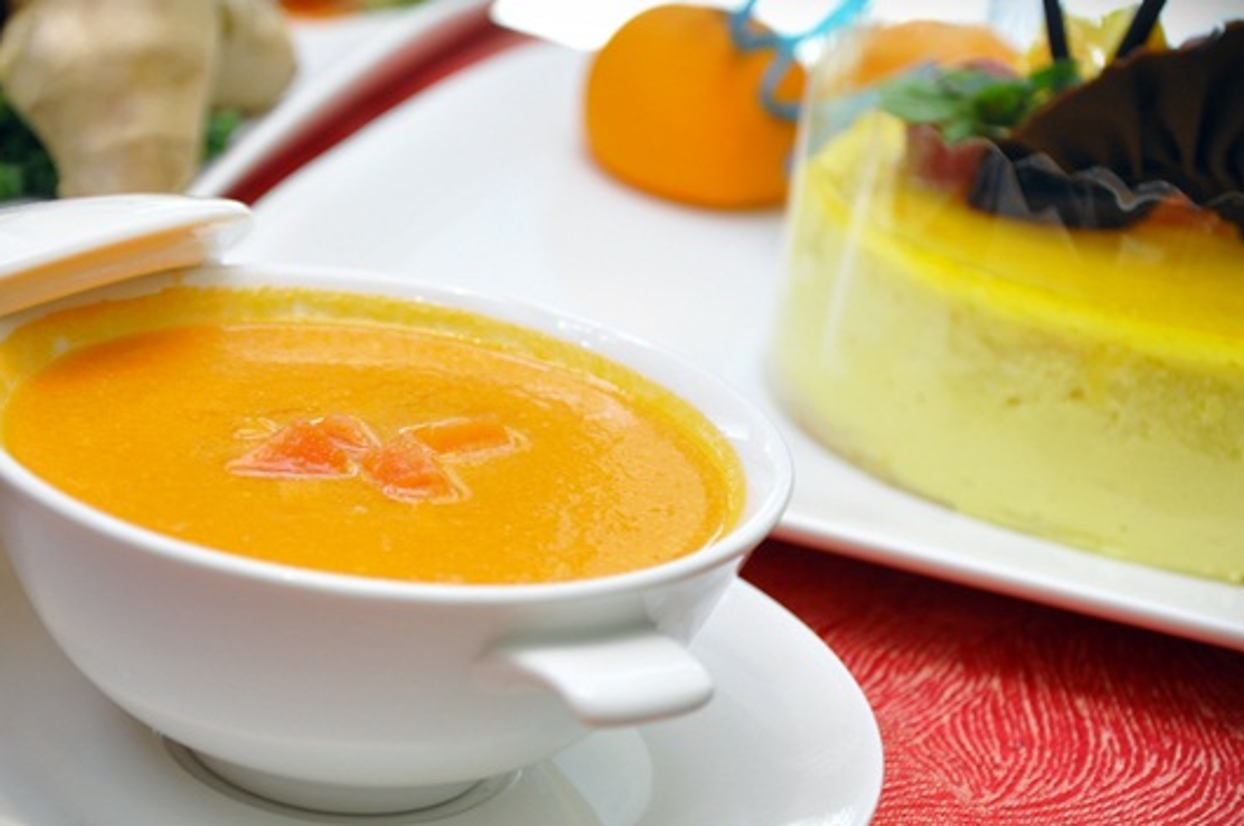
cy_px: 465
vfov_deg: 14.8
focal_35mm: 92
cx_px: 545
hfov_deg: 22.2
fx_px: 3175
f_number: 5
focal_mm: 50
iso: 800
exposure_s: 1/80
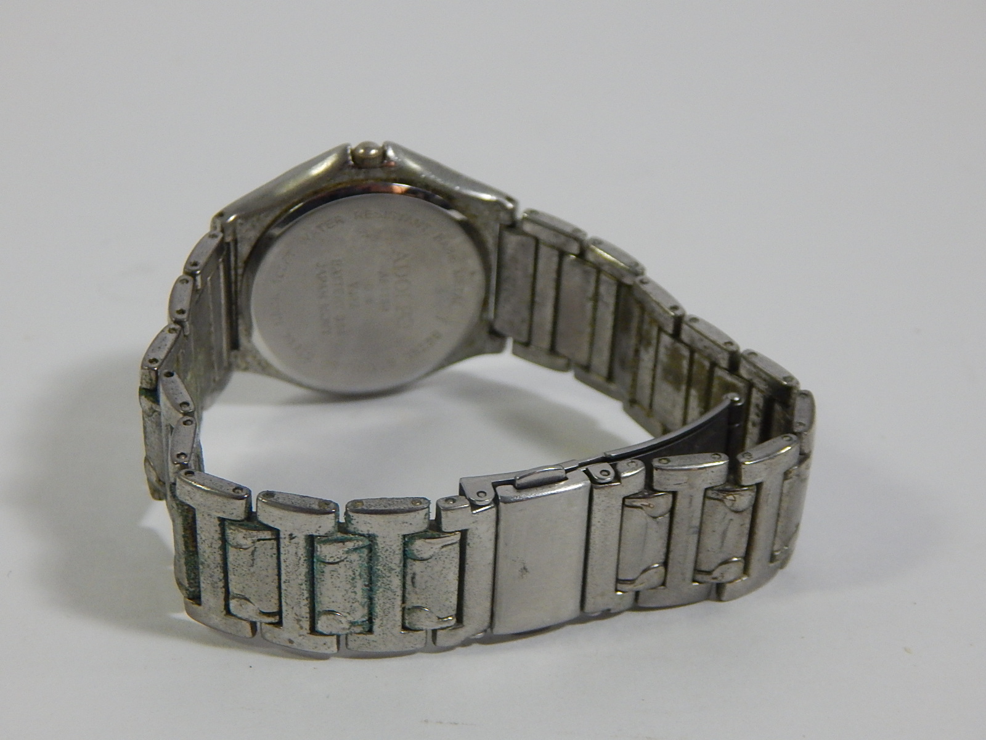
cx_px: 493
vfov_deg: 19.6
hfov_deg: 26.0
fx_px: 2136
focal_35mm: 75
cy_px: 370
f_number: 4.2
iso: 400
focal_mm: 13.5
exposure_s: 1/100
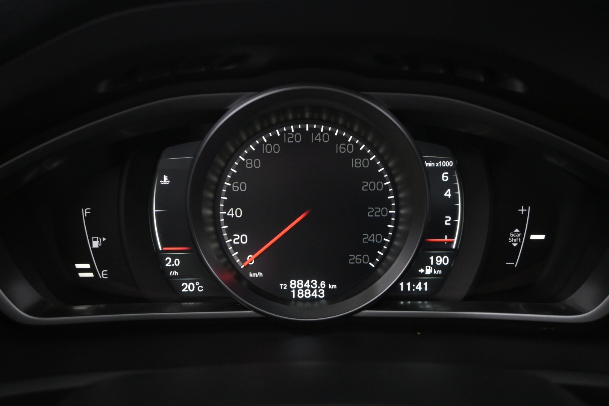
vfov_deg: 36.2
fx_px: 622
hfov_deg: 52.2
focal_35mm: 37
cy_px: 203
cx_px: 304
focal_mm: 24.5
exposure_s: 1/50
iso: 2500
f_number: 4.2
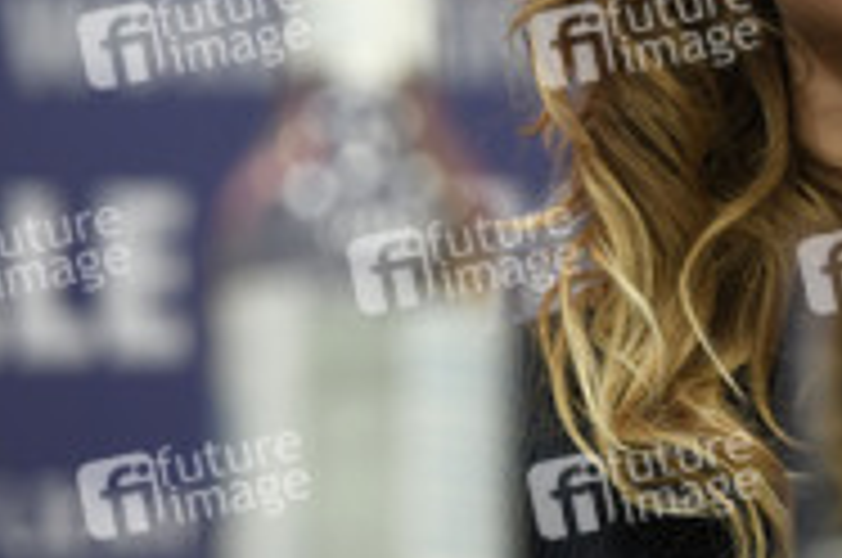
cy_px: -76
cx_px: 975
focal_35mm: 399
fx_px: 9316
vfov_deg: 3.4
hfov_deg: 5.2
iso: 1250
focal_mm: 165
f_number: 4
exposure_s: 1/320
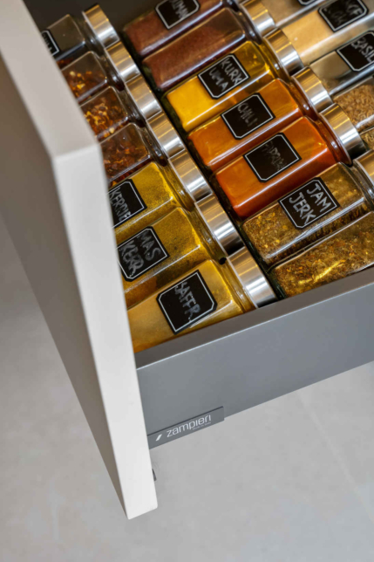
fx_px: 1088
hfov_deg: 19.5
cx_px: 202
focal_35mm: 70
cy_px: 257
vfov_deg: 28.9
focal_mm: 63.7
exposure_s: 1/6
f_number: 7.1
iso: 200
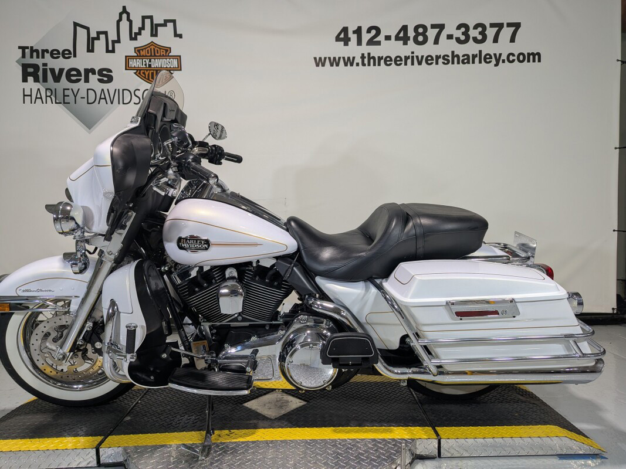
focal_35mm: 24
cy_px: 234
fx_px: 434
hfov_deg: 71.6
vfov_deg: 56.8
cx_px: 313
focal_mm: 6.81
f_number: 1.85
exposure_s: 1/120
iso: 41
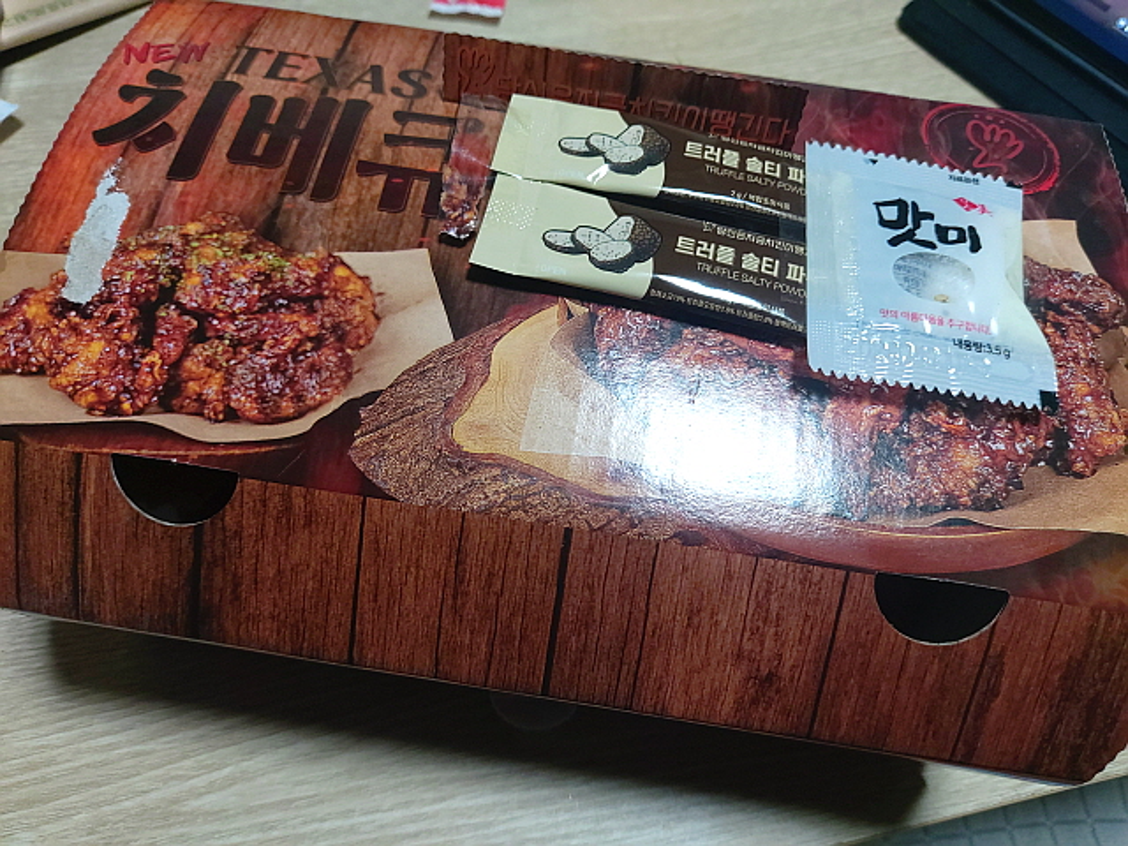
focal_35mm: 25
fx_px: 815
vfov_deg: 54.9
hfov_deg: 69.4
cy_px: 423
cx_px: 564
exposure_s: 1/60
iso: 250
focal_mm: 4.58
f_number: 2
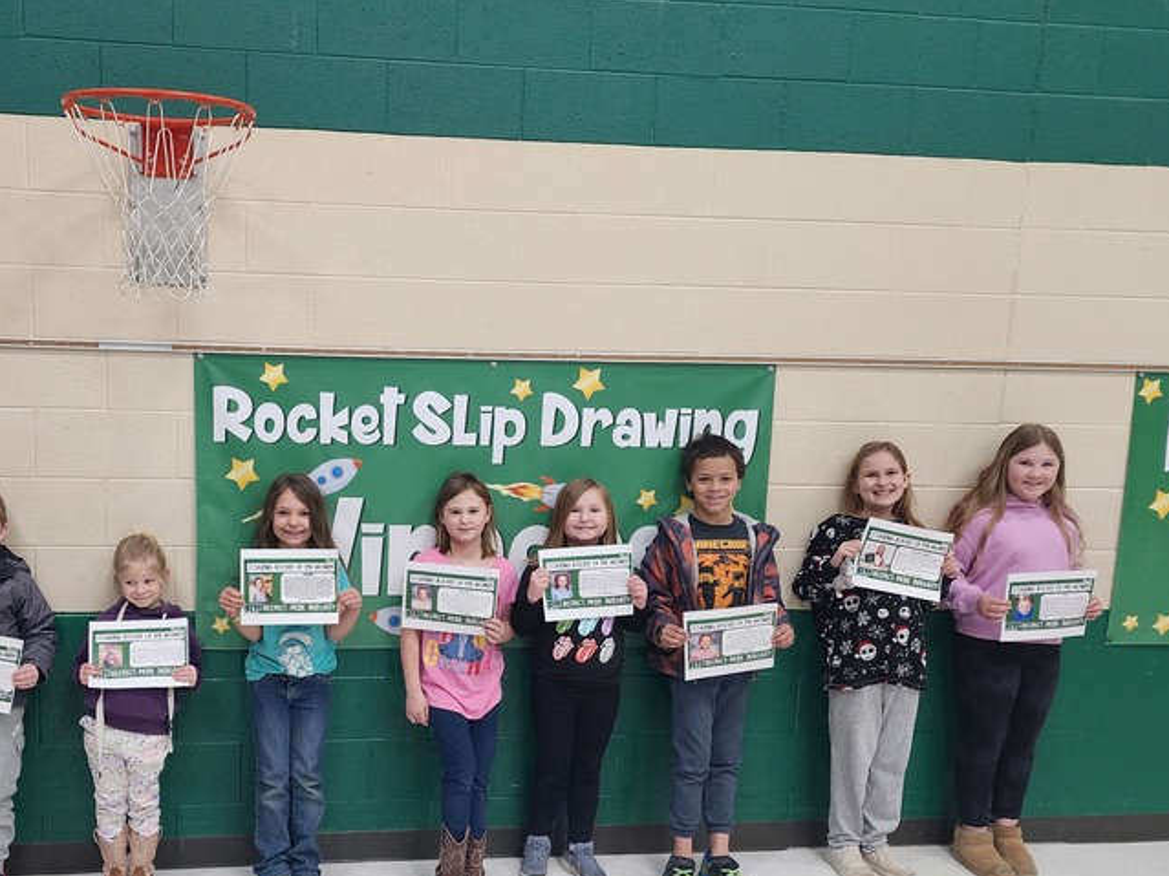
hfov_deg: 50.1
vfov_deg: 39.2
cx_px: 355
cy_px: 580
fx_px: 1216
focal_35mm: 36
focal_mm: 6.4
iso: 320
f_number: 1.8
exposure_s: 1/120
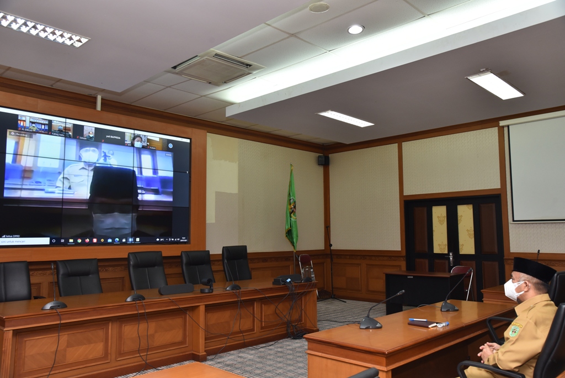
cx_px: 282
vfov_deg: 43.7
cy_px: 189
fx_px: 471
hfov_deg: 61.9
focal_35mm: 30
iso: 800
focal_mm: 30
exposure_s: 1/60
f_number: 7.1
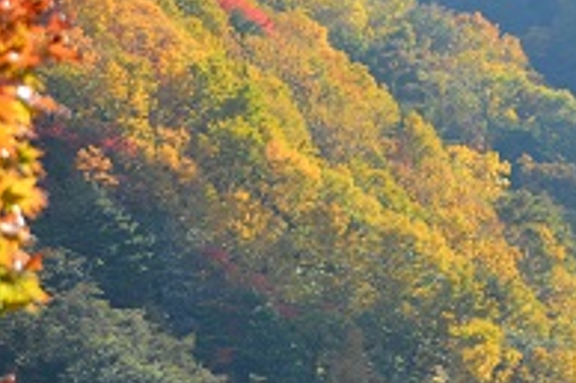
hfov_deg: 8.9
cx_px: 131
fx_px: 3709
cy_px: 116
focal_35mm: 232
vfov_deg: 5.9
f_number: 4.8
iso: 400
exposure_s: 1/500
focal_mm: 50
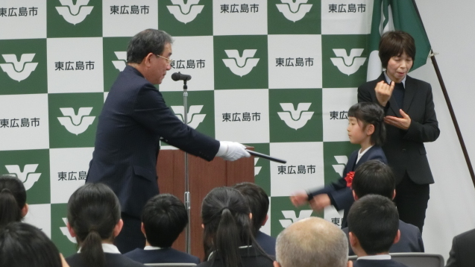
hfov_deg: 10.3
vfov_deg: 5.8
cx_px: 237
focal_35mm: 209
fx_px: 2632
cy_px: 91
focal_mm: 34
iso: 800
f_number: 5.9
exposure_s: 1/40
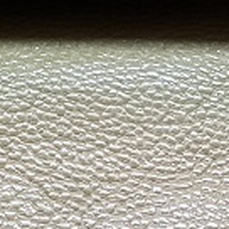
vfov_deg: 9.2
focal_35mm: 173
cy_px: -300
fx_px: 1295
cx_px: -467
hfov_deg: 8.4
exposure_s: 1/120
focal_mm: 4.2
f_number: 1.6
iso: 125
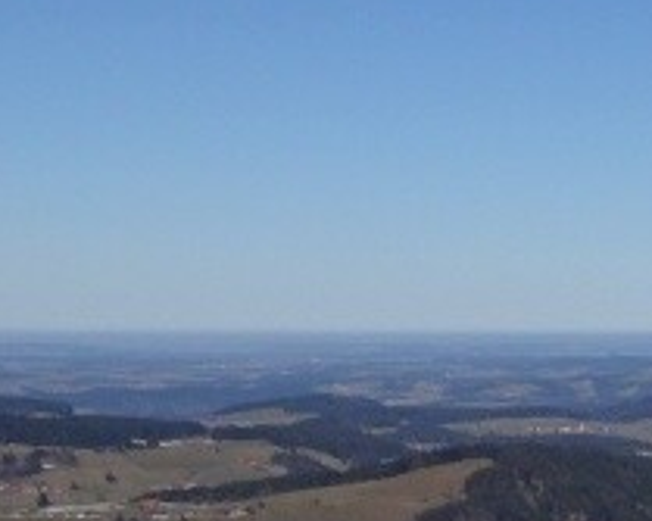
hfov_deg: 14.7
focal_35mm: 115
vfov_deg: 11.8
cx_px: 1173
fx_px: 2218
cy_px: 1083
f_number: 3.5
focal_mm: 4.1
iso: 80
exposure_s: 1/2000
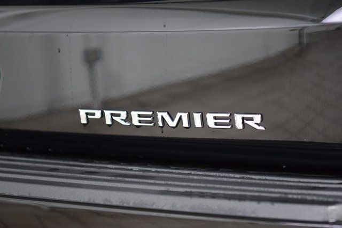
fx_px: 998
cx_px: 171
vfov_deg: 13.0
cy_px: 114
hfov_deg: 19.5
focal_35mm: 105
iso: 1600
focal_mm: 70
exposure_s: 1/25
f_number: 2.8
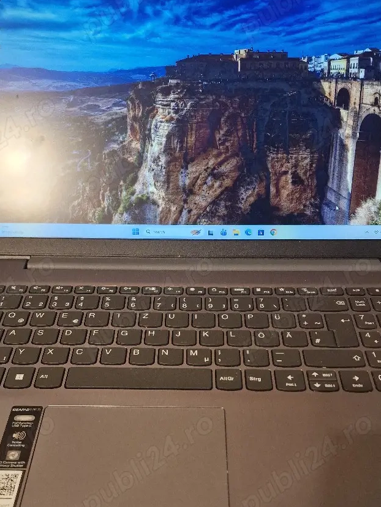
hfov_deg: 38.7
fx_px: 543
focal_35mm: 37
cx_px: 188
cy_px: 330
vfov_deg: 49.4
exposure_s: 1/100
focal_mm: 6.4
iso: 500
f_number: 1.8
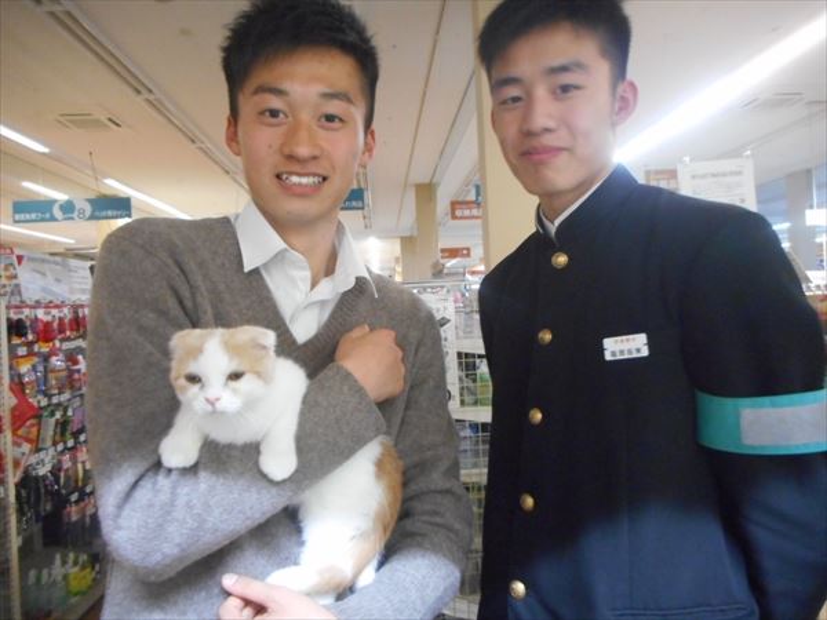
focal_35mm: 25
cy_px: 310
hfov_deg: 69.4
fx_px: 597
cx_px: 414
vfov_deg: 54.9
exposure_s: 1/8
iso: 560
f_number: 3.7
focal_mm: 4.5
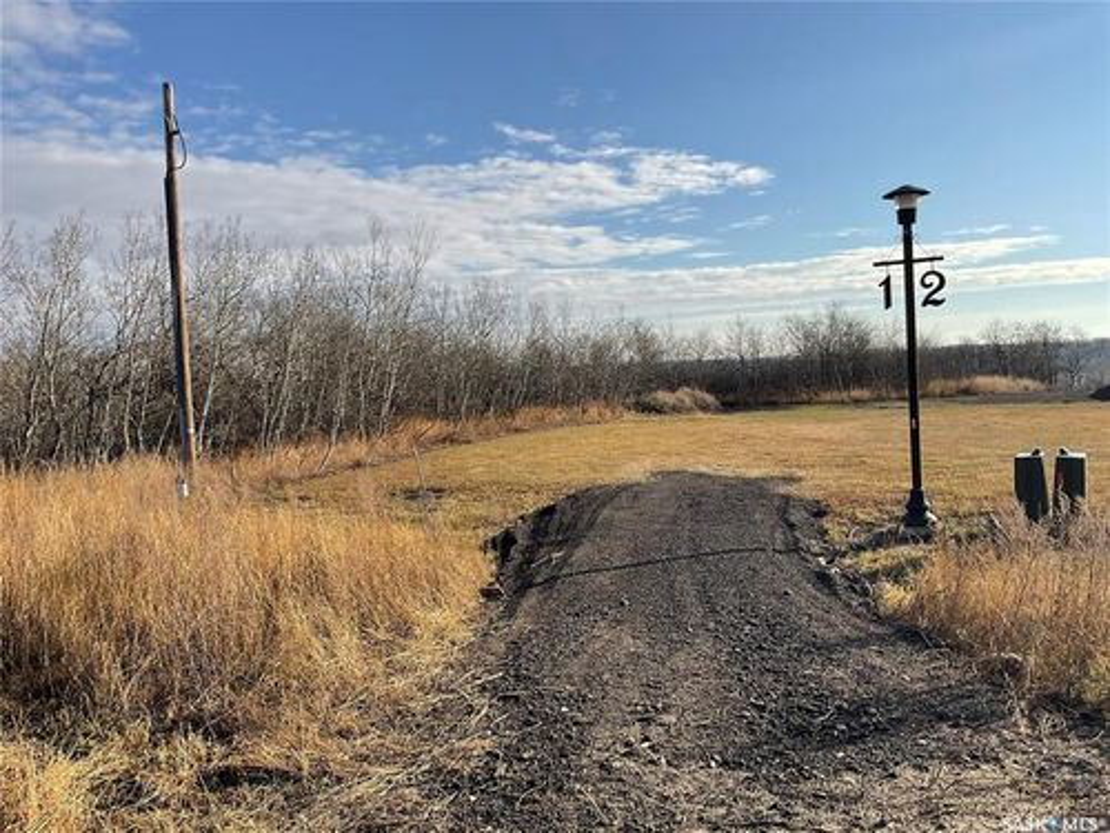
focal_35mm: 29
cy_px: 416
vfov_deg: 48.2
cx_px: 555
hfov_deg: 61.7
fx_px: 930
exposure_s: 1/2667
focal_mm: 3
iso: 16
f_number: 1.8
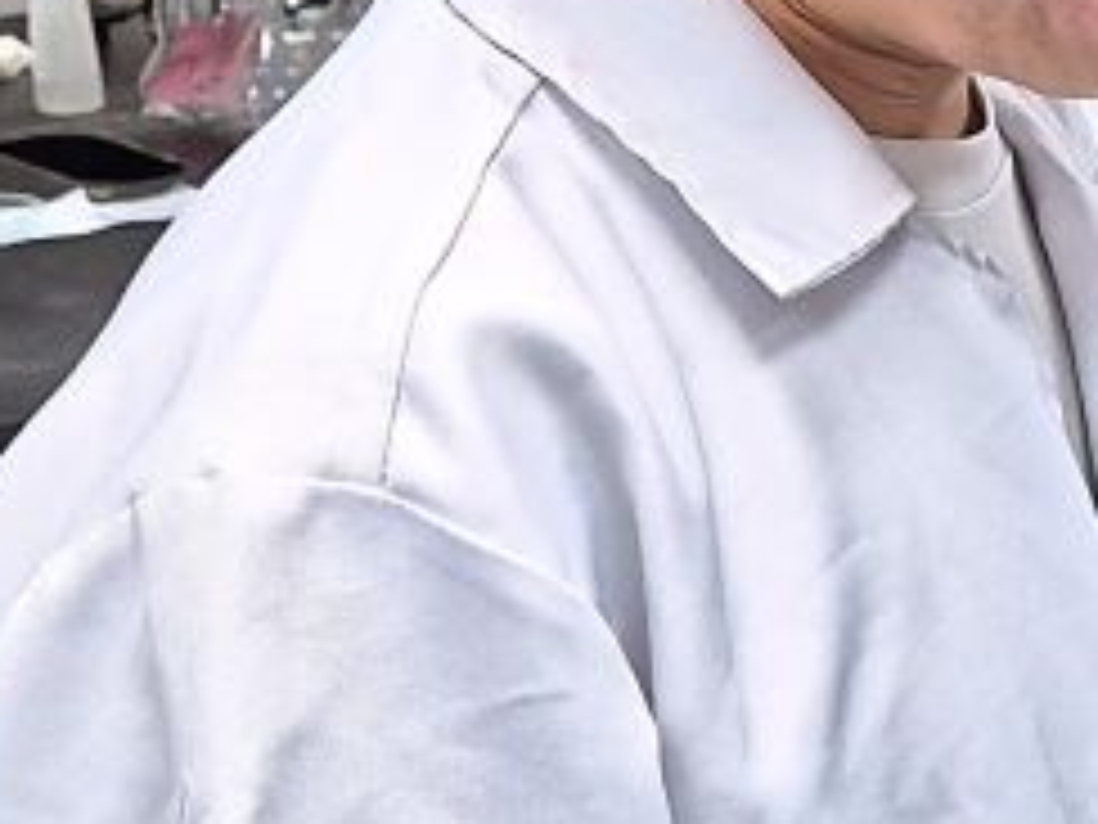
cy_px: 441
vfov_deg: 12.7
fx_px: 3711
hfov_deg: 15.2
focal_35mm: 117
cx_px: 1800
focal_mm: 5.4
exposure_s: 1/100
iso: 160
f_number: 1.8
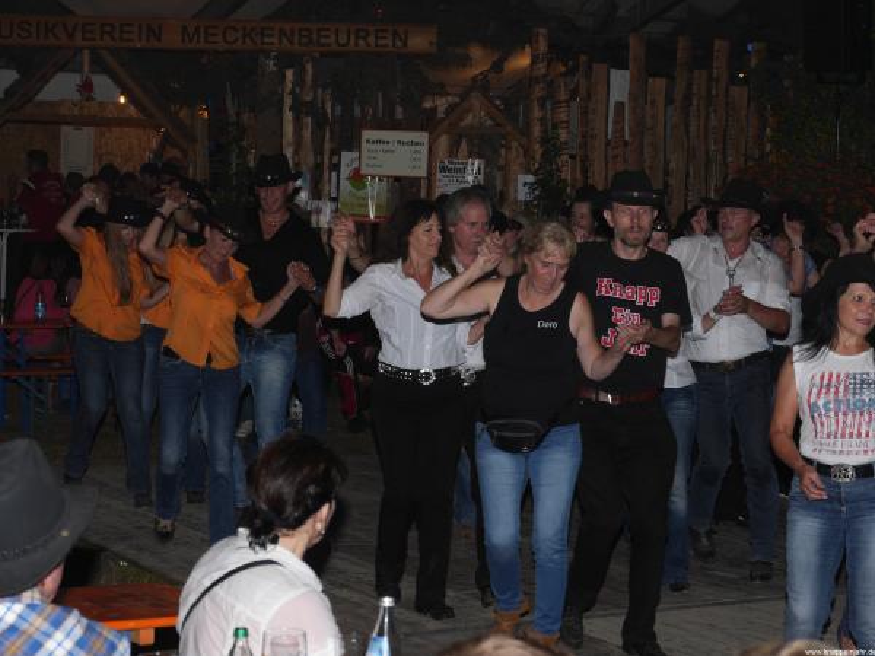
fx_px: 2073
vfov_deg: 18.0
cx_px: 438
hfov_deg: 23.8
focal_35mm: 82
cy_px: 328
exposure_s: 1/50
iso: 200
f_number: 6.3
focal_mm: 41
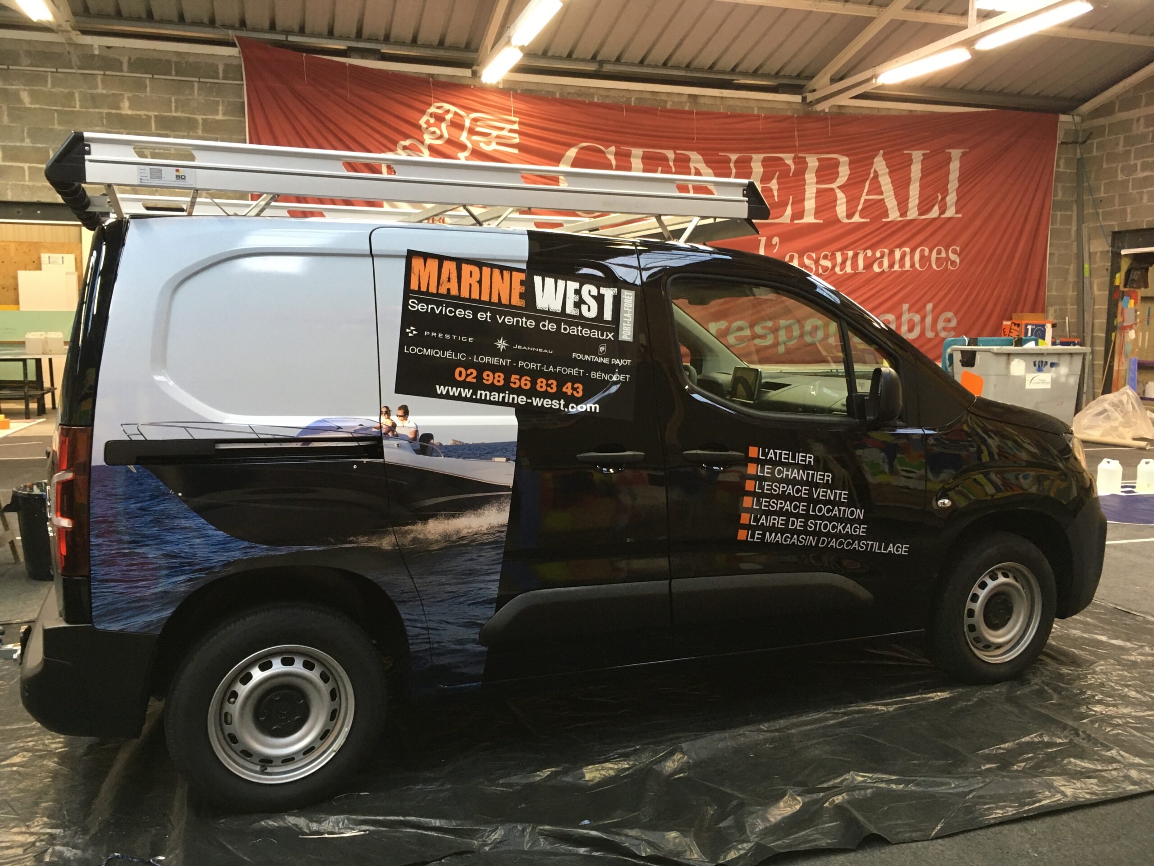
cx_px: 577
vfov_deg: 48.2
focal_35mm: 29
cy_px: 433
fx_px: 967
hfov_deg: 61.7
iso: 125
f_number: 2.2
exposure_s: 1/33
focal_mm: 4.15
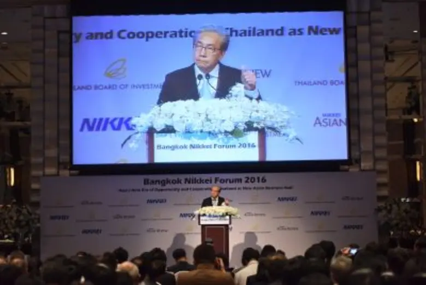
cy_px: 142
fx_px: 1018
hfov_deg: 23.6
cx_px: 213
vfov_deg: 15.9
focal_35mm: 86
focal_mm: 86
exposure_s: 1/125
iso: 2500
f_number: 2.8
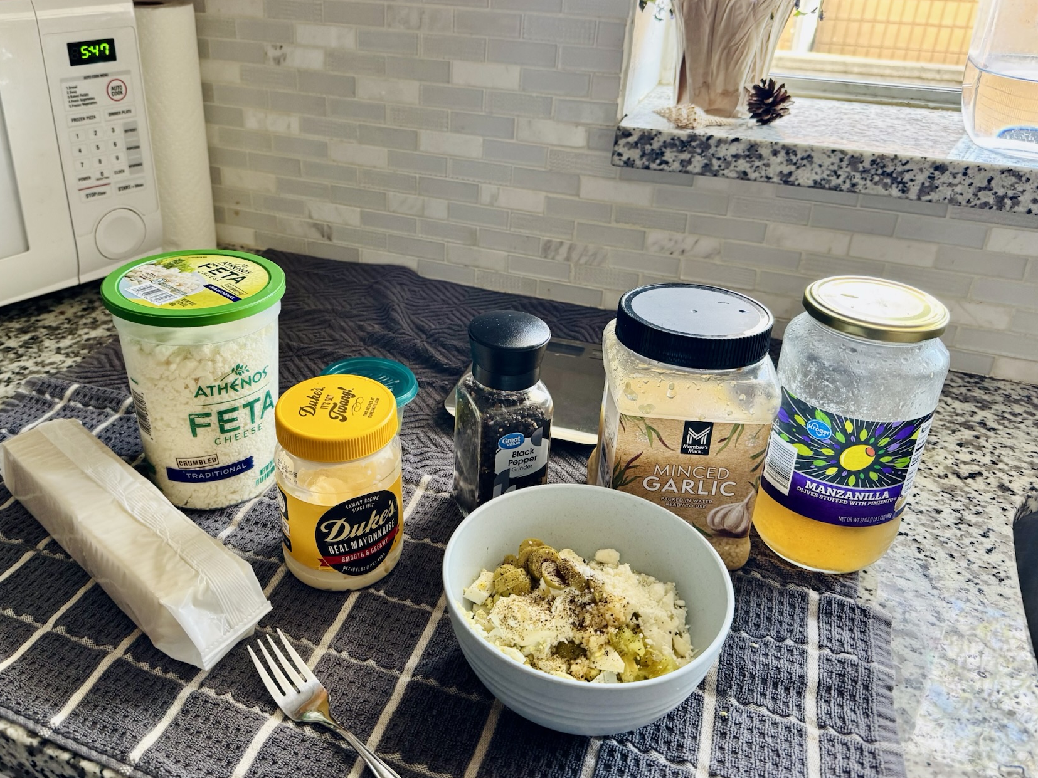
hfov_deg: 61.3
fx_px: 870
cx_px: 428
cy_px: 338
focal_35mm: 29
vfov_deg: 48.1
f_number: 1.78
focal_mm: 6.76
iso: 200
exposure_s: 1/80
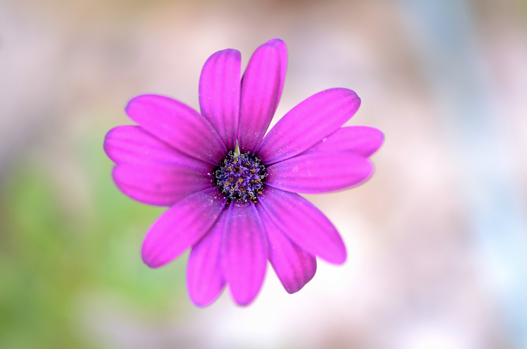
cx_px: 264
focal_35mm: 158
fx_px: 2301
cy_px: 174
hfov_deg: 13.1
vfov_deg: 8.7
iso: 1600
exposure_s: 1/160
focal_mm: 105
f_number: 3.2
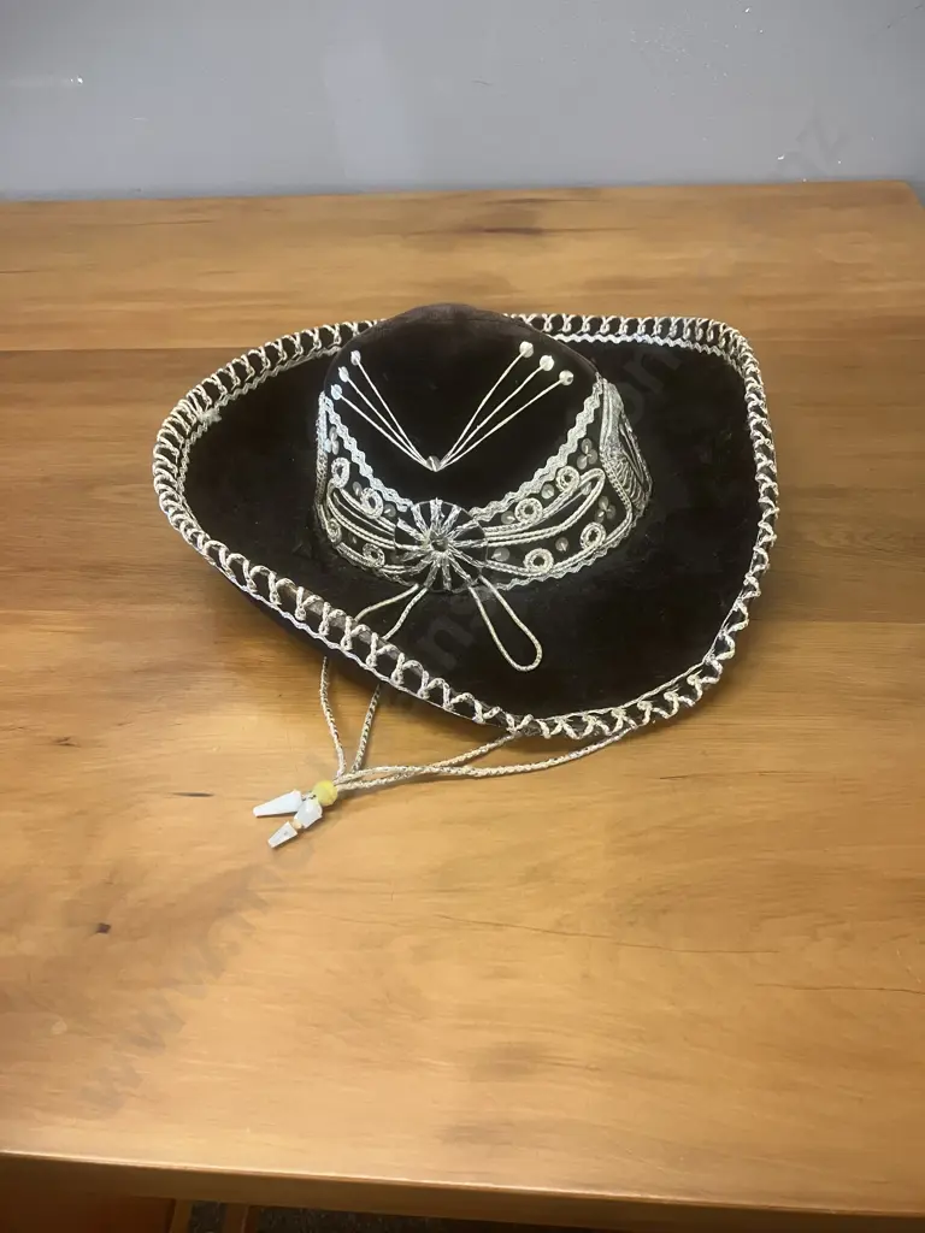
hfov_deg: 49.7
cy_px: 616
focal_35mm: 28
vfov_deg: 63.4
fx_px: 998
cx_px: 462
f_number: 1.8
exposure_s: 1/50
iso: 250
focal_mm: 3.99
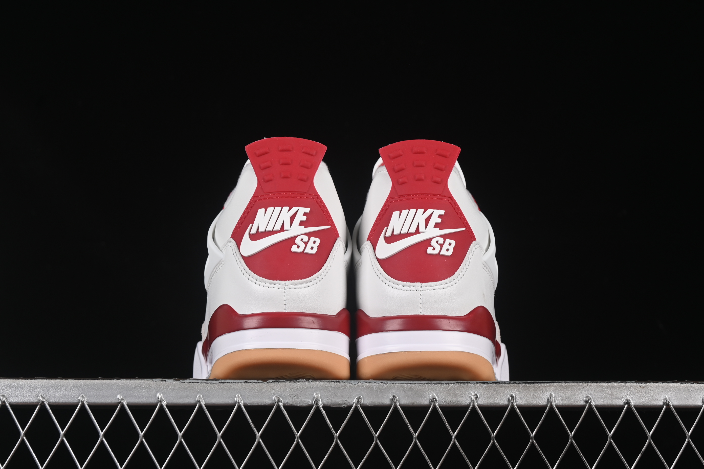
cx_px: 352
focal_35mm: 75
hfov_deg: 27.0
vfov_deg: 18.2
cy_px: 234
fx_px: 1467
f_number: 8
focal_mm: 50
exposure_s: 1/80
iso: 160
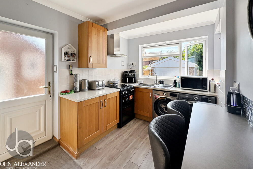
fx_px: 105
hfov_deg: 100.4
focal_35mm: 15
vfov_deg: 76.9
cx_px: 126
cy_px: 73
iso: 64
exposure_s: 1/277
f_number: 2.2
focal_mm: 2.22
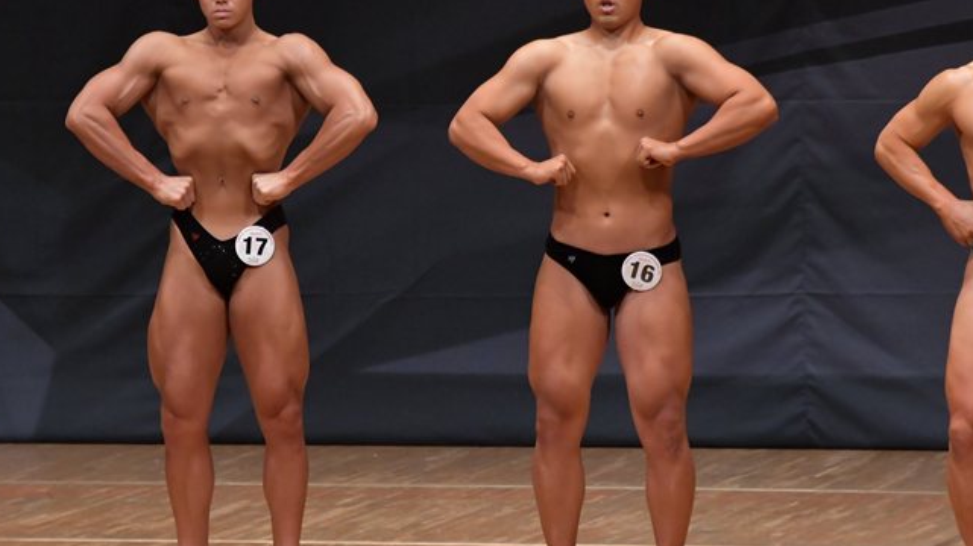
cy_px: 270
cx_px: 401
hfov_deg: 6.0
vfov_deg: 3.4
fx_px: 9310
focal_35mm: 361
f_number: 5.6
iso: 5000
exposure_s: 1/400
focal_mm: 190
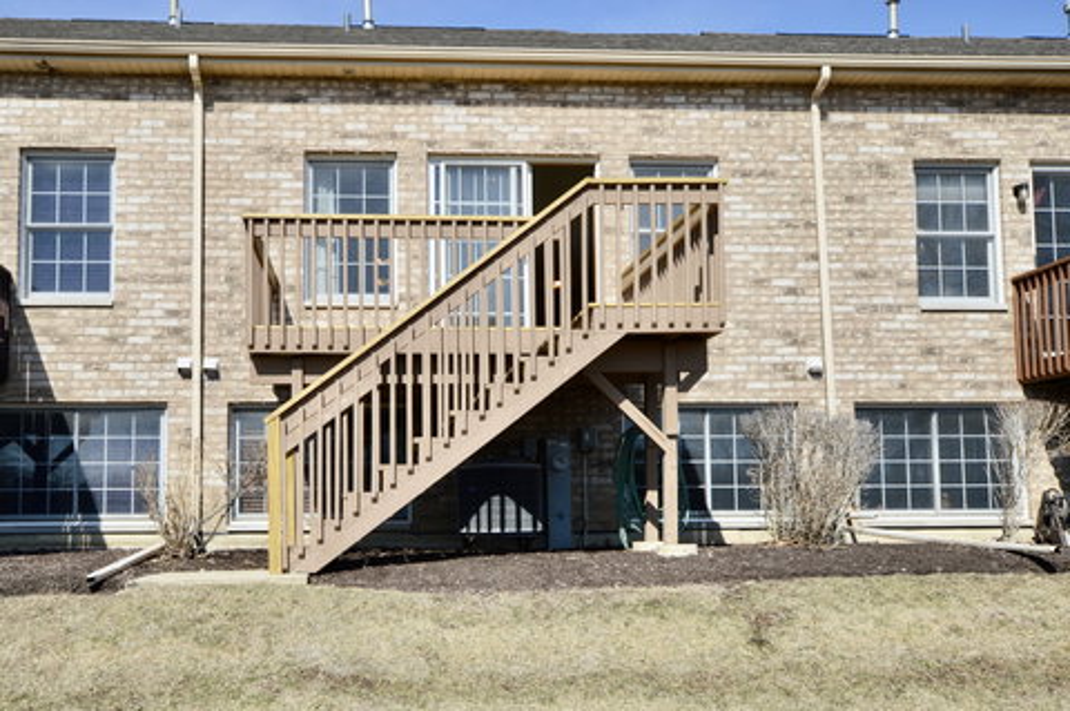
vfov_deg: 43.5
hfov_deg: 62.0
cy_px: 356
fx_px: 891
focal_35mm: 30
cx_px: 535
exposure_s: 1/250
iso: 100
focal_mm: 20
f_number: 8
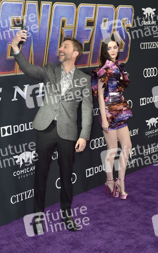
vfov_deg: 35.7
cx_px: 75
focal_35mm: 57
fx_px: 393
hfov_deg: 22.7
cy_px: 125
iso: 250
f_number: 5
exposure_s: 1/250
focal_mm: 55
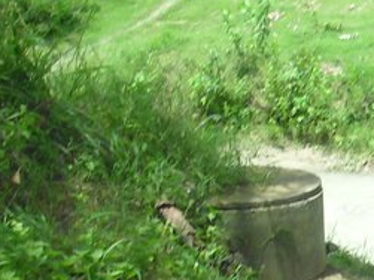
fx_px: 1674
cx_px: 434
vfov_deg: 9.5
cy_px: 223
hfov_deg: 12.5
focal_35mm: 155
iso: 100
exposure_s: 1/100
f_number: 8
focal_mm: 6.2
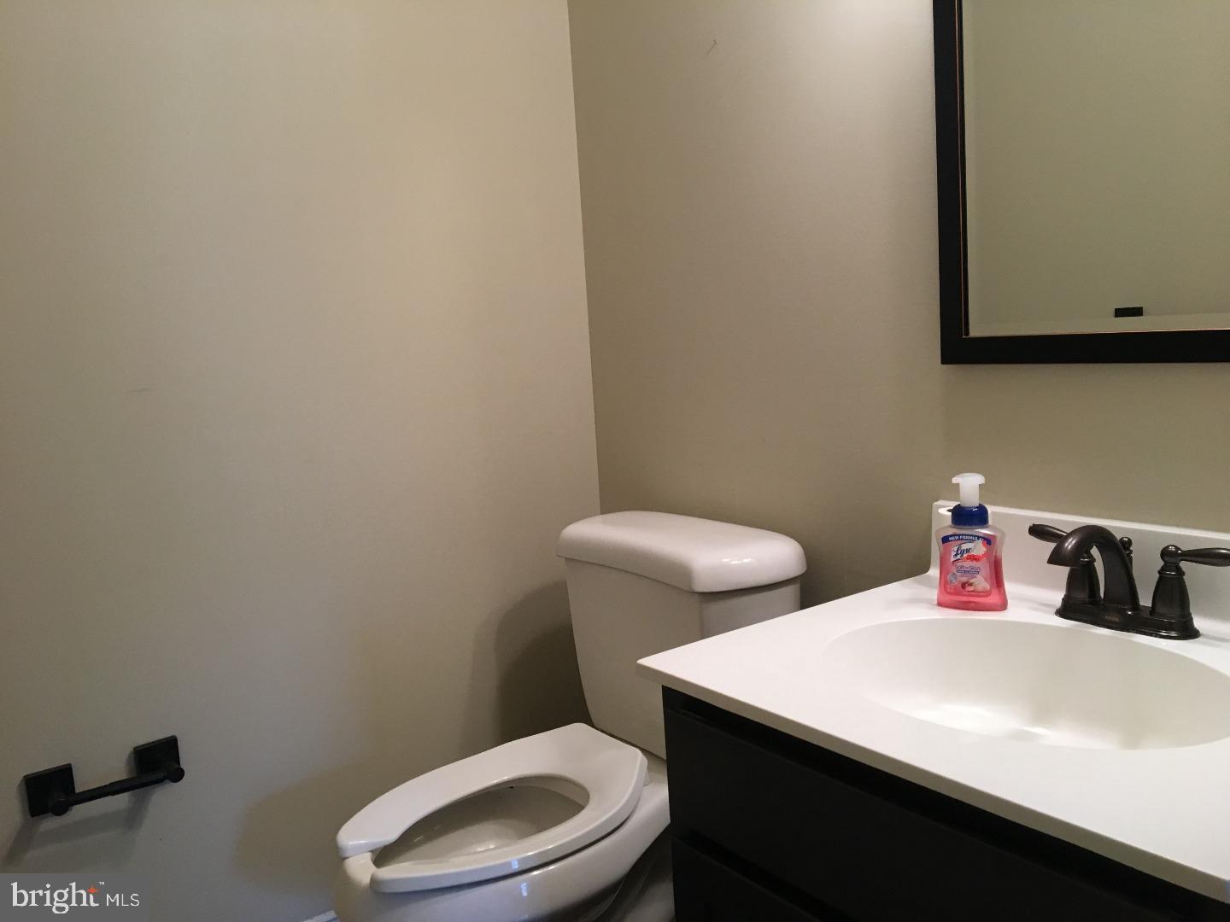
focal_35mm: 29
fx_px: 1030
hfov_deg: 61.7
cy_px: 461
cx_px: 615
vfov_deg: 48.2
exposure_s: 1/30
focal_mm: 4.15
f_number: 2.2
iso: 80
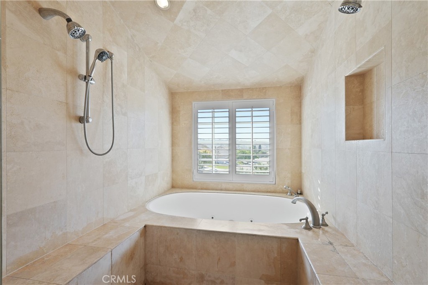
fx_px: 190
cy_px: 142
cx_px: 214
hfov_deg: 96.7
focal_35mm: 16
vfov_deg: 73.8
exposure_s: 1/15
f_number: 8
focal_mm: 16
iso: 320
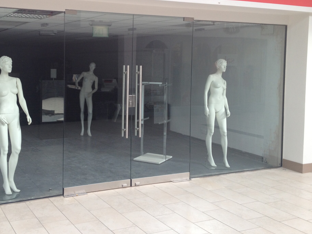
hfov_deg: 38.6
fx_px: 442
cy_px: 85
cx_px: 112
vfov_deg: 29.5
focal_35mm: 49
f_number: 2.4
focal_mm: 4.28
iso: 50
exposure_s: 1/120
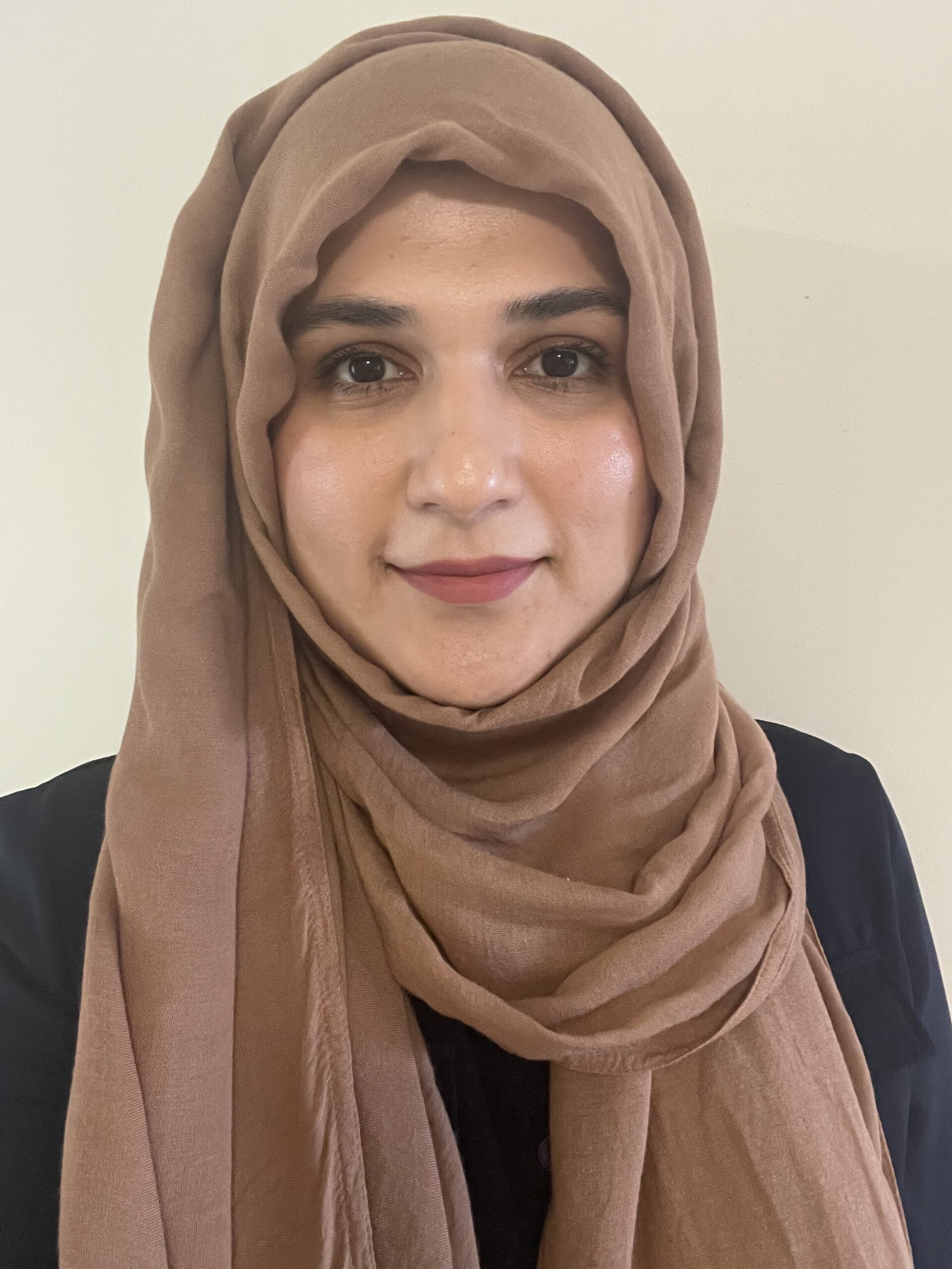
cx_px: 476
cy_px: 634
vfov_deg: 60.0
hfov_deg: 46.8
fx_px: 1100
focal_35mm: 30
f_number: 2.2
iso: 400
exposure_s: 1/25
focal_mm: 2.71
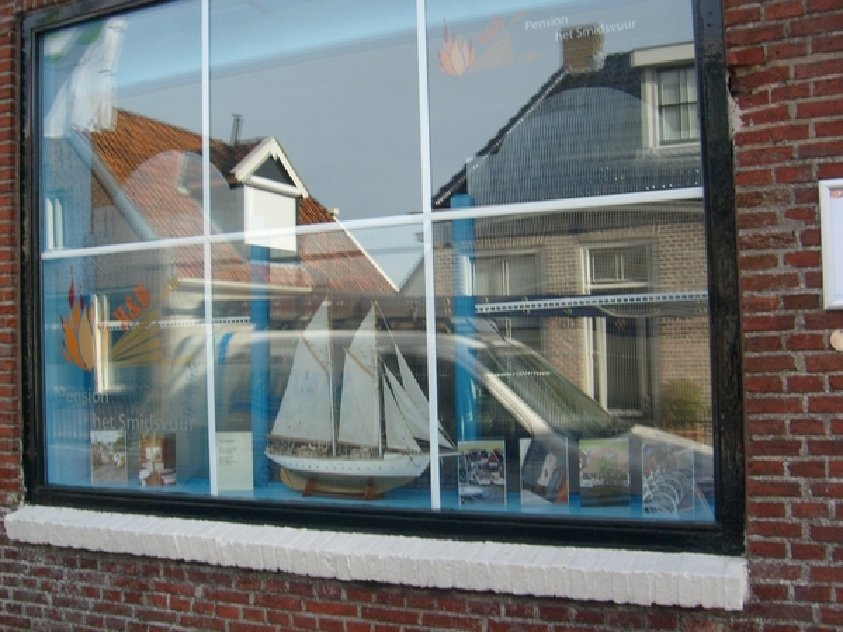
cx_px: 422
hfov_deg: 52.6
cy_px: 316
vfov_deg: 40.7
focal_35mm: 35
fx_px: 852
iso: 80
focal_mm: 5.8
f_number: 7.1
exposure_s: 1/90
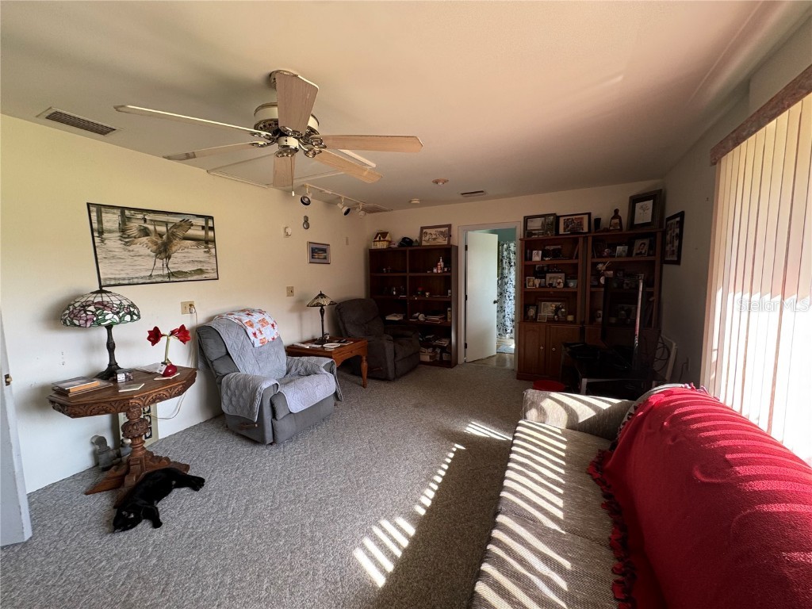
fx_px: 328
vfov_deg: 85.7
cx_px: 406
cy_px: 304
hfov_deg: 102.1
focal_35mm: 14
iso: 125
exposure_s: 1/99
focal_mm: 2.22
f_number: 2.2
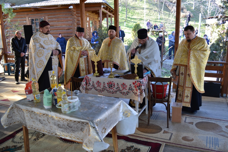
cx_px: 114
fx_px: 190
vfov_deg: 43.6
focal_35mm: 30
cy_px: 76
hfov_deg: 61.9
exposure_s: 1/100
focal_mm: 20
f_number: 5
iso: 400
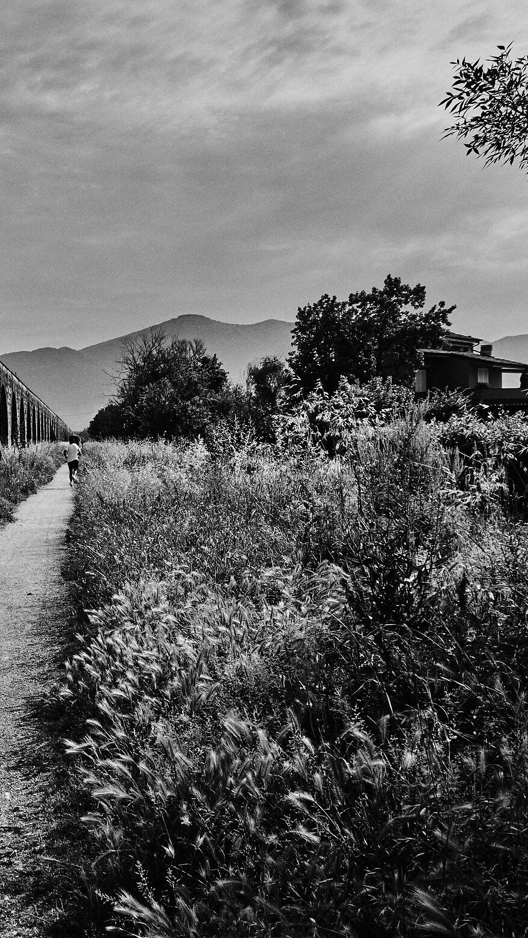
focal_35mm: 37
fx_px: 921
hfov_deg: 29.3
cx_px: -33
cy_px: 478
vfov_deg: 54.0
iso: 200
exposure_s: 1/160
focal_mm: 15.6
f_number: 16
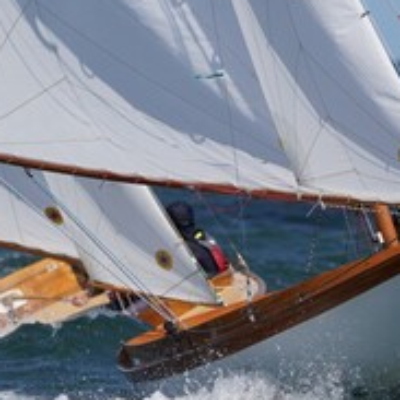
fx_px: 17335
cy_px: -123
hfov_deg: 1.3
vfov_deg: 1.3
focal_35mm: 1326
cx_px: 251
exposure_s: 1/1600
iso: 160
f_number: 5.6
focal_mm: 238
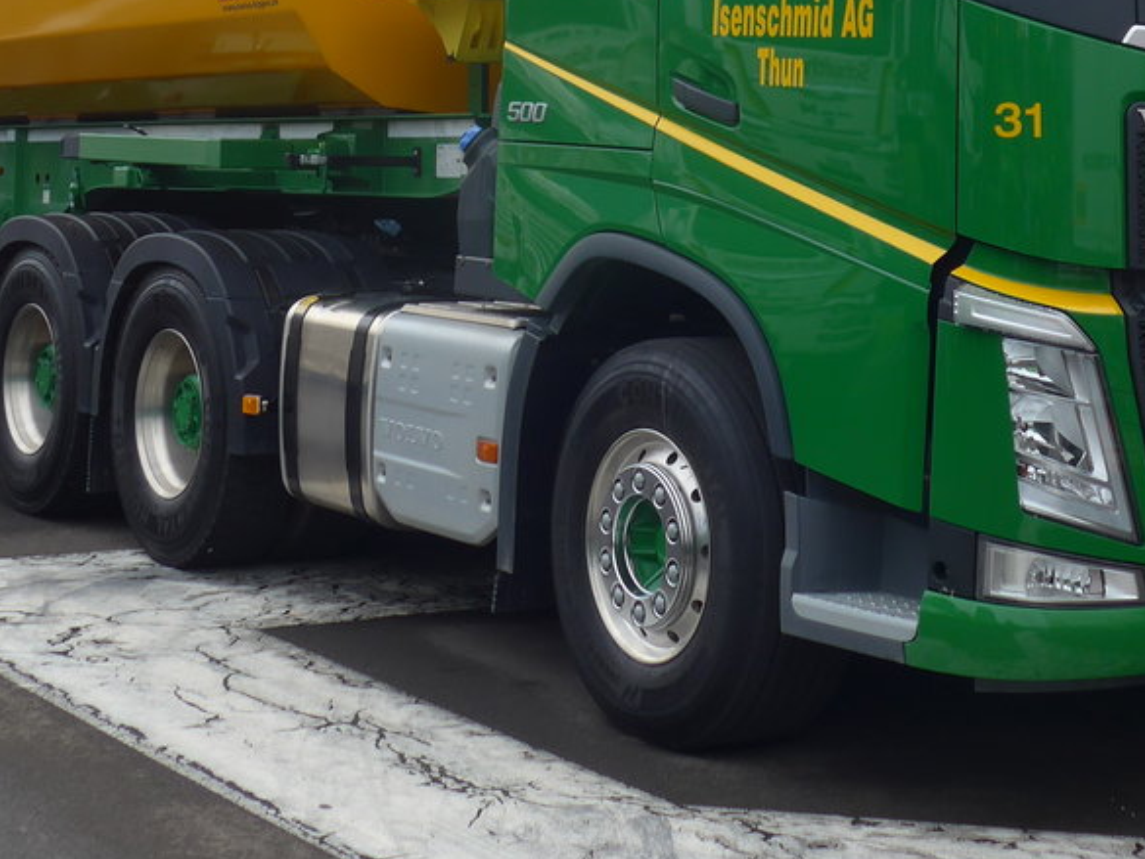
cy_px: -6
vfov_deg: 18.0
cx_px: 701
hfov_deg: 24.4
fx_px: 2647
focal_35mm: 80
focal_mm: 8
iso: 80
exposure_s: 1/500
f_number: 2.8
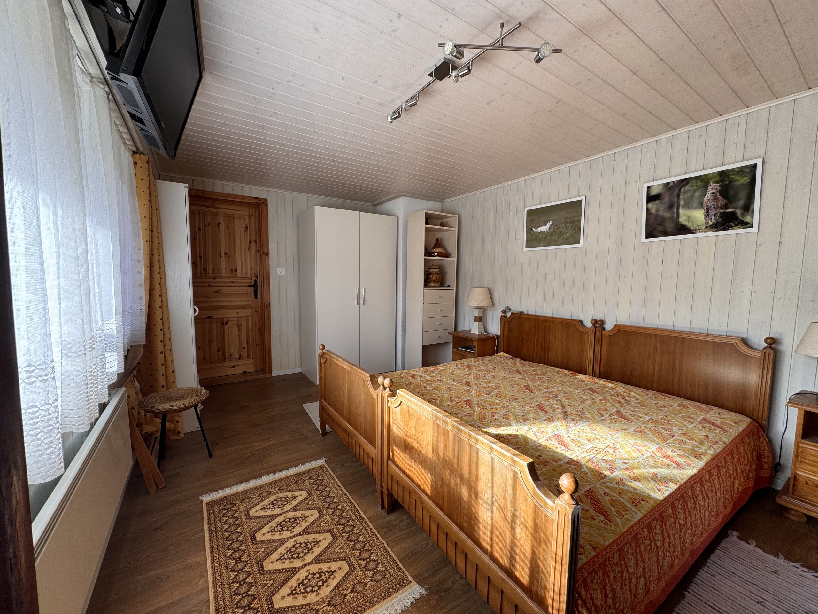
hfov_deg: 102.1
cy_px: 307
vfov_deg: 85.7
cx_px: 409
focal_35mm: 14
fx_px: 331
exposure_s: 1/99
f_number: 2.2
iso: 64
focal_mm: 2.22
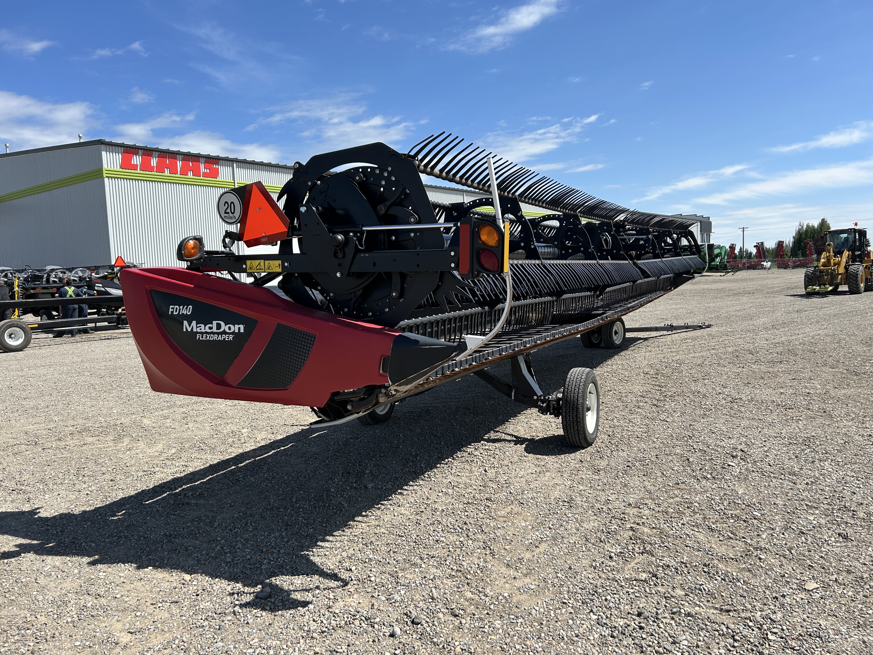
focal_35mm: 26
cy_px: 328
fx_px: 656
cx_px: 436
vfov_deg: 53.1
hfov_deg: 67.3
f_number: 1.5
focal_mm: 5.7
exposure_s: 1/4444
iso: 50
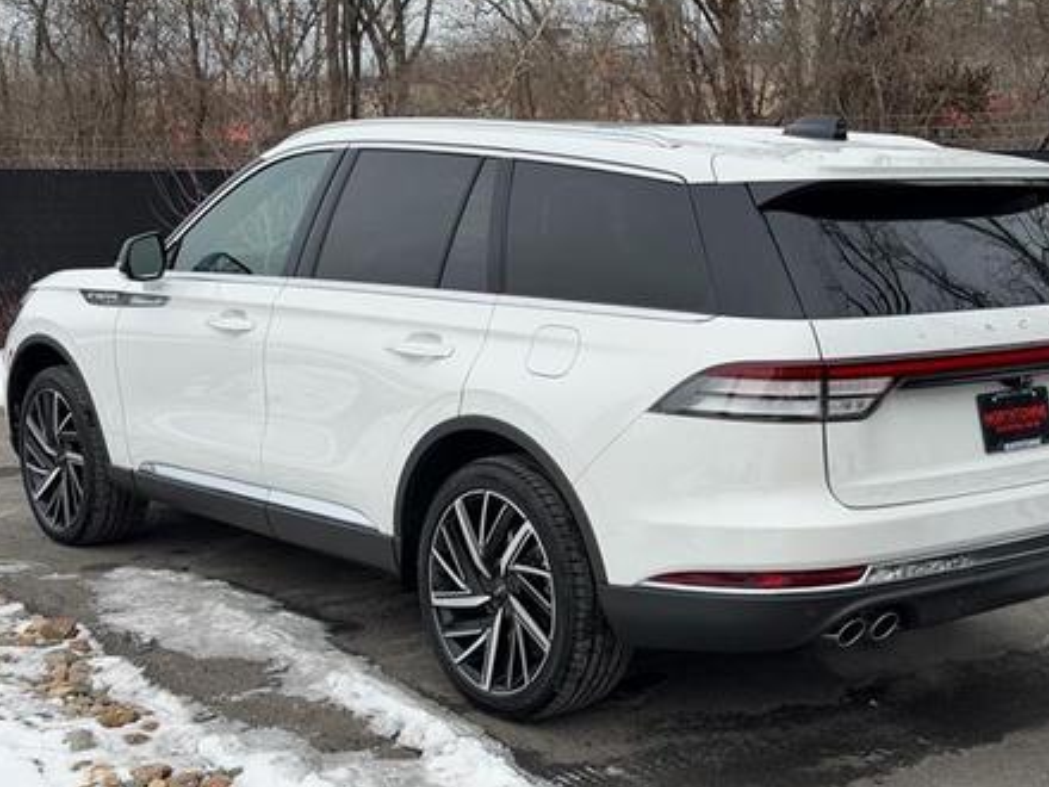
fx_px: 1667
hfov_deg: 34.9
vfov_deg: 26.6
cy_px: 417
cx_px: 582
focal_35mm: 55
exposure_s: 1/2976
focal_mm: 6.76
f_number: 1.78
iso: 64
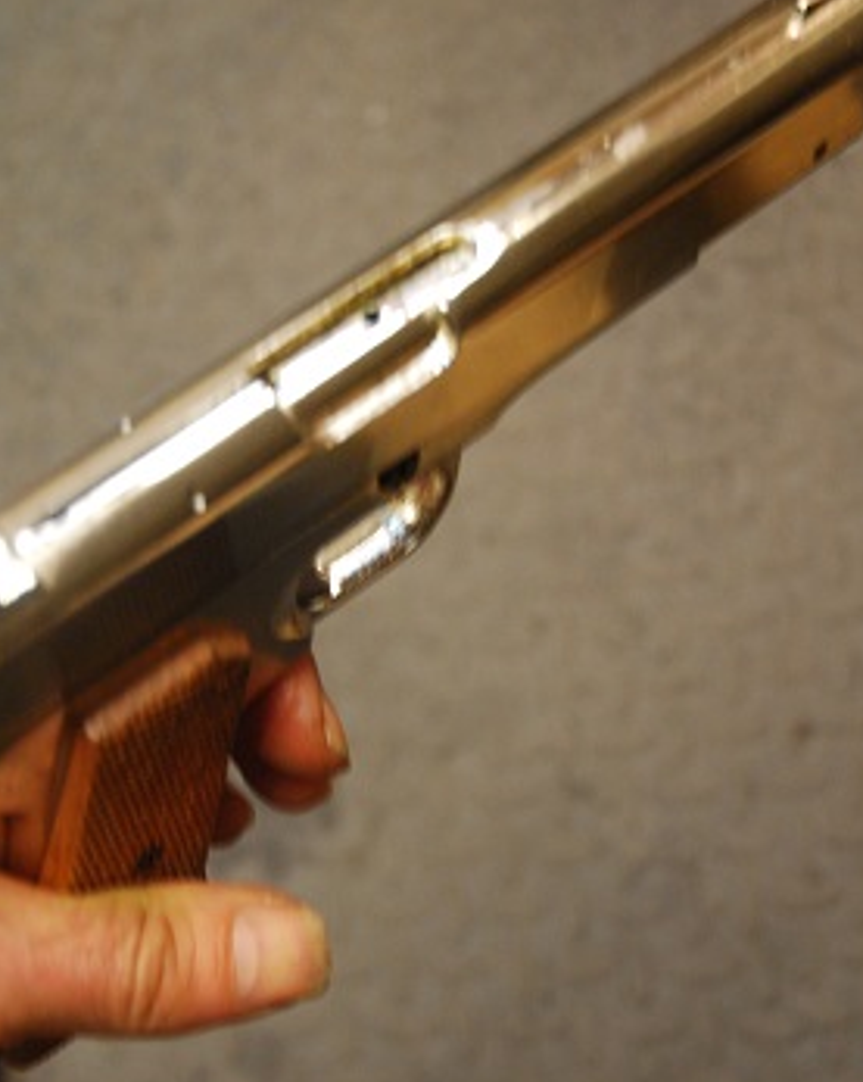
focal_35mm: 66
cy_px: 544
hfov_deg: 23.1
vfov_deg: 28.8
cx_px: 312
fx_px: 2104
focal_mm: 27
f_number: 3.8
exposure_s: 1/30
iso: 720
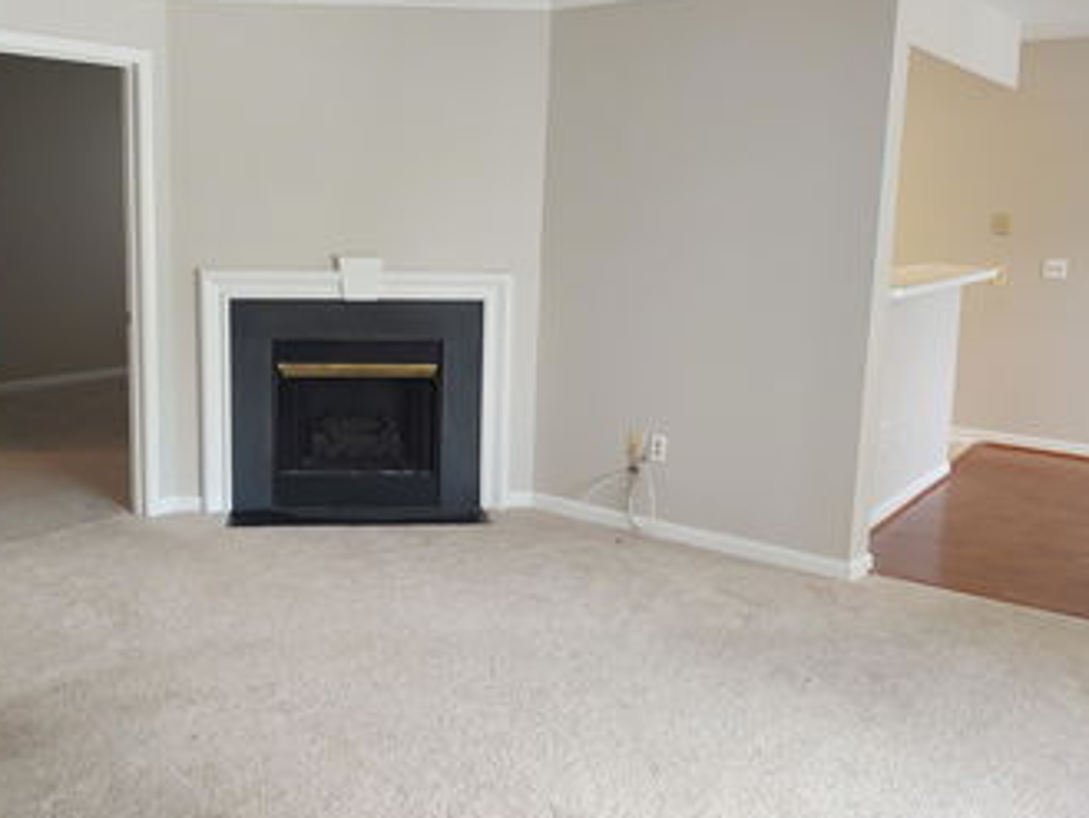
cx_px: 396
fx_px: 1101
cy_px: 364
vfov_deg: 40.7
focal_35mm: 35
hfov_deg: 51.9
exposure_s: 1/60
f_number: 1.7
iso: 166
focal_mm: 4.75
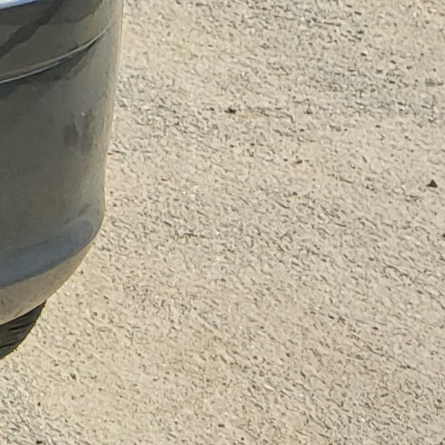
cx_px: -992
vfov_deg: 9.9
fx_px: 2414
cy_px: -410
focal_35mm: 166
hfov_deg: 8.4
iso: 12
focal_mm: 3.98
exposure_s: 1/699
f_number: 1.8
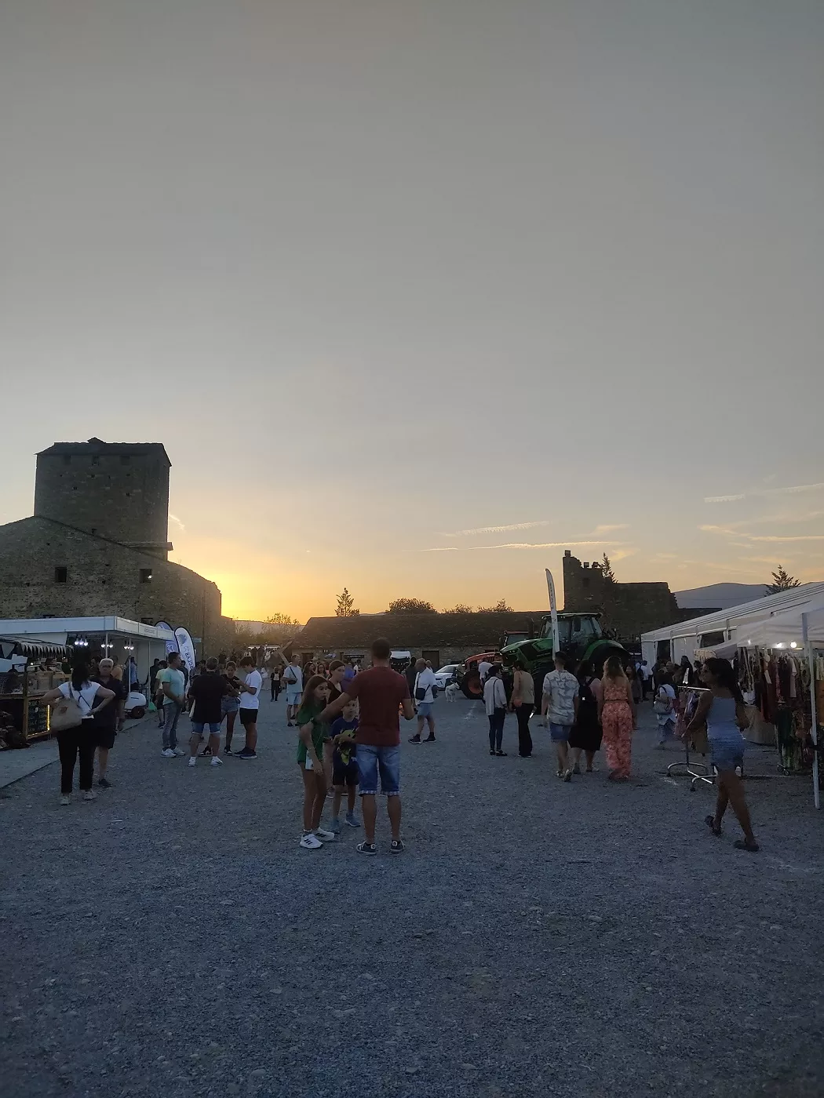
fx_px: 825
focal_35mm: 26
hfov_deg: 53.1
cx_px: 412
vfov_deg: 67.3
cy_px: 549
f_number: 1.79
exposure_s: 1/598
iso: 100
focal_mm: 4.74
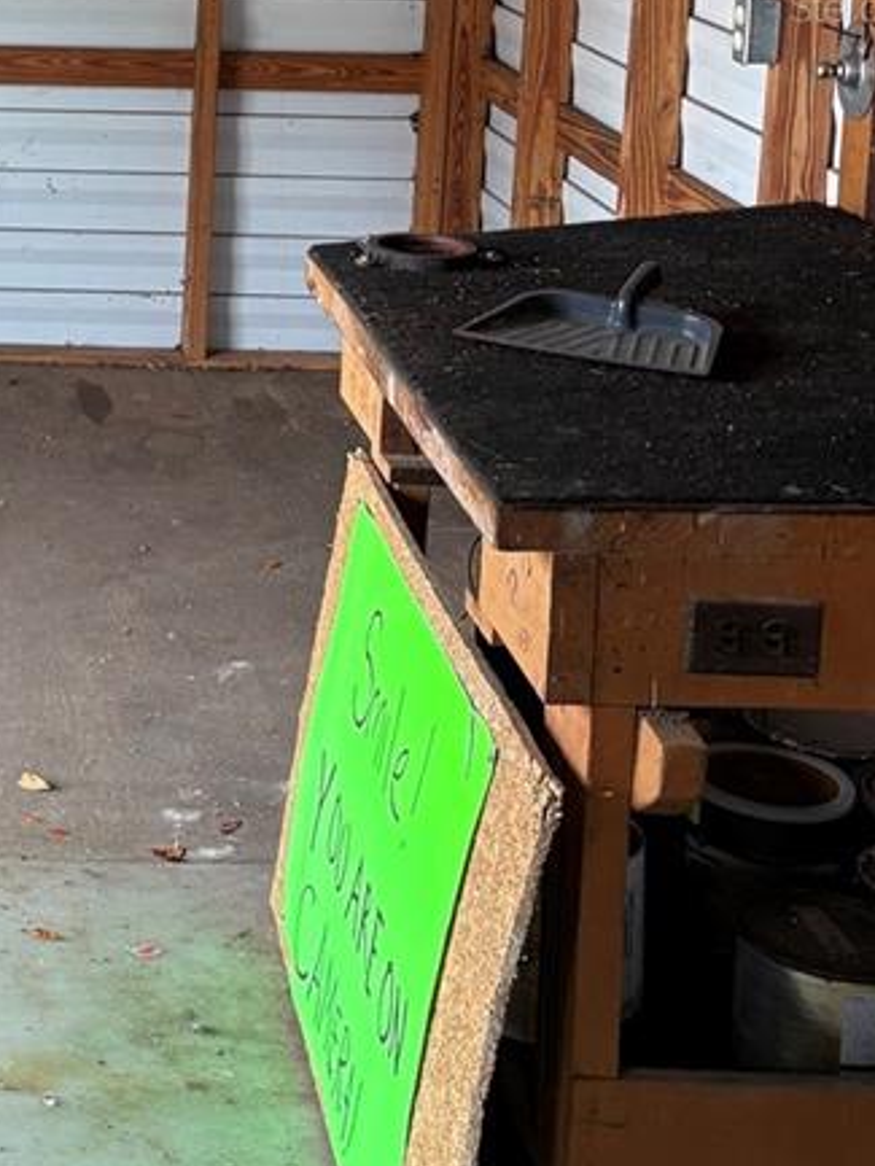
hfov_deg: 19.1
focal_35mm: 72
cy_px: 5
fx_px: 2425
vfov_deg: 25.7
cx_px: -232
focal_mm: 5.96
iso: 125
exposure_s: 1/95
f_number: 1.6
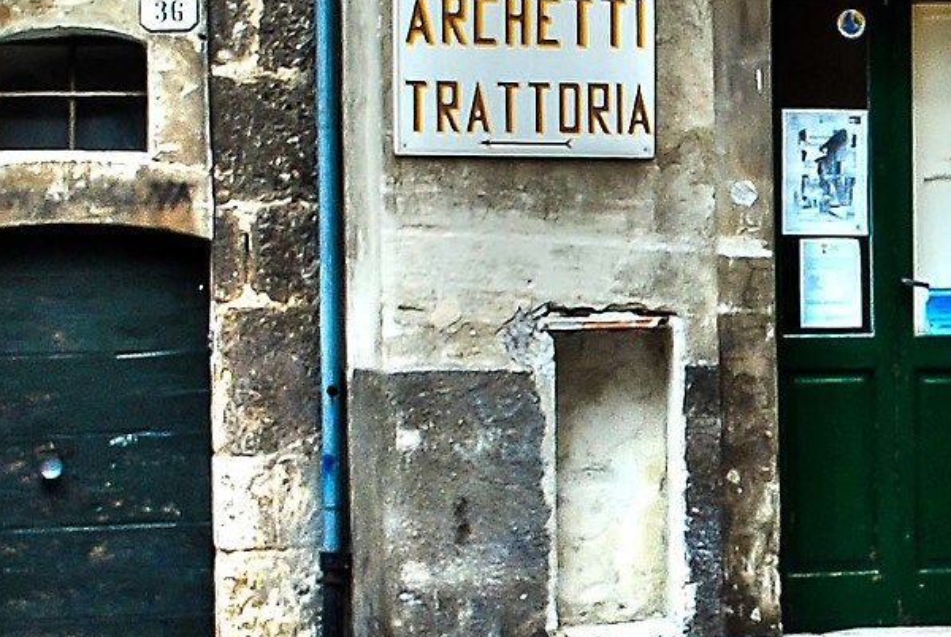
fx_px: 3175
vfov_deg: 11.5
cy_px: 404
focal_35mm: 120
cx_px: 978
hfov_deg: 16.6
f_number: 8
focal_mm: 20
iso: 125
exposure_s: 1/80
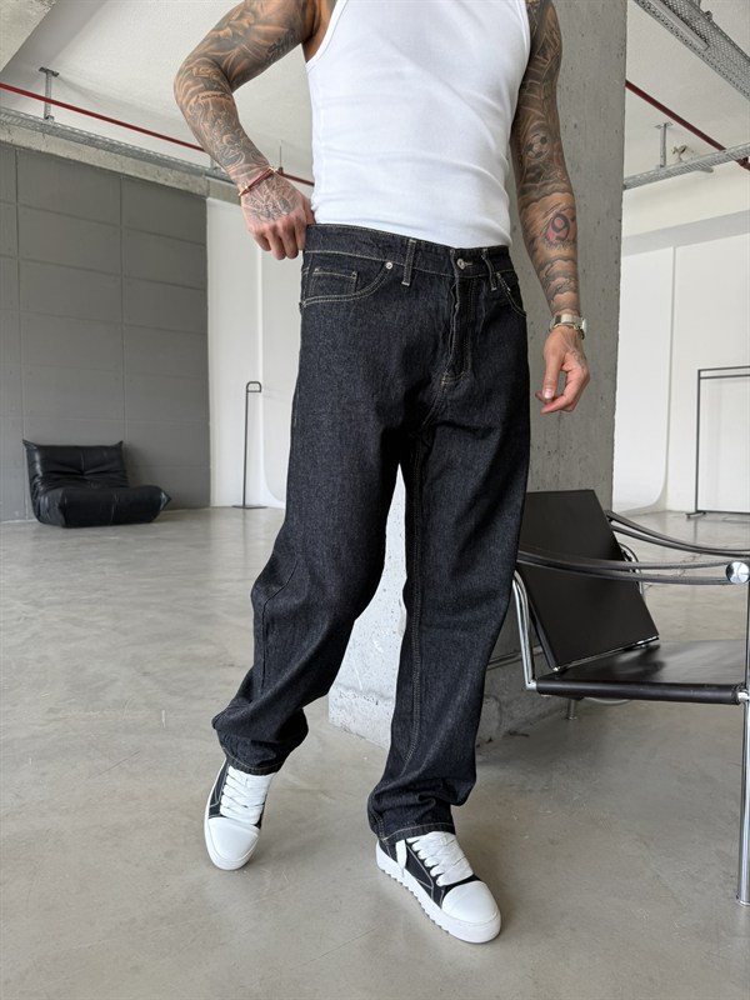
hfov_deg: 56.8
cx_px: 375
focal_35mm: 24
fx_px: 693
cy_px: 500
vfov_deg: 71.6
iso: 80
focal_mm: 6.76
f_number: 1.78
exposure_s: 1/123
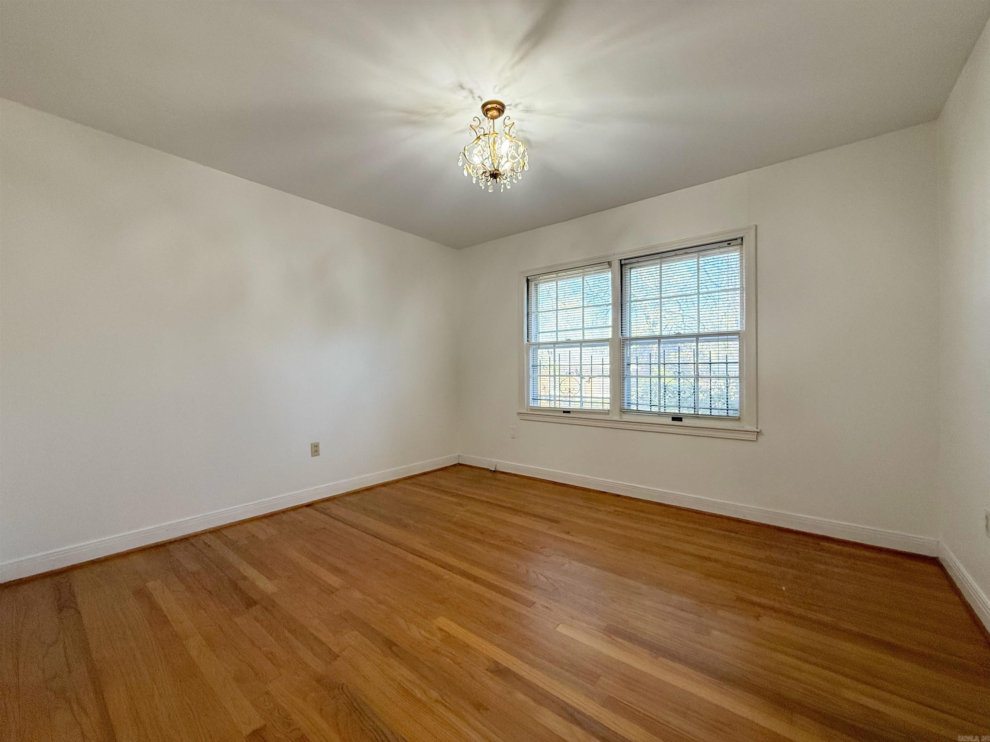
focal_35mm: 14
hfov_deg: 102.1
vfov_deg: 85.7
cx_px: 495
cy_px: 371
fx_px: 400
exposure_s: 1/120
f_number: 2.2
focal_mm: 2.22
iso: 160
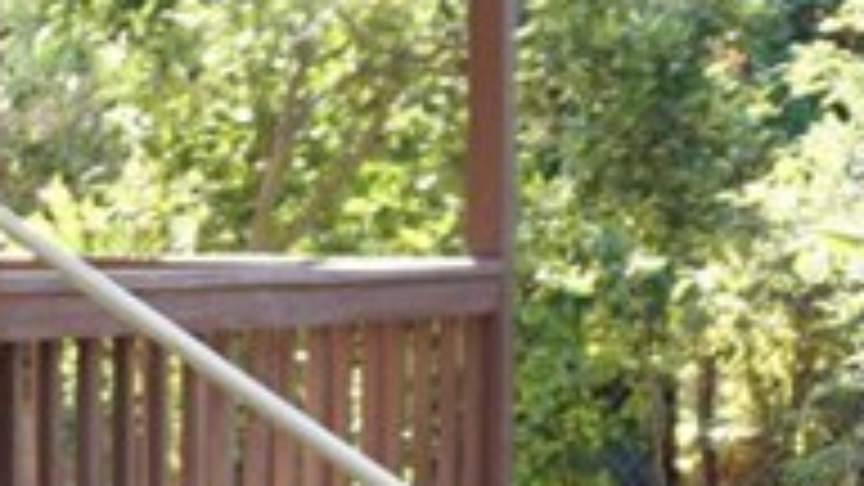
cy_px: 356
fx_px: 3070
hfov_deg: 13.2
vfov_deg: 9.0
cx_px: -999
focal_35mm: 134
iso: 100
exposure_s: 1/60
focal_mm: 16
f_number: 3.5
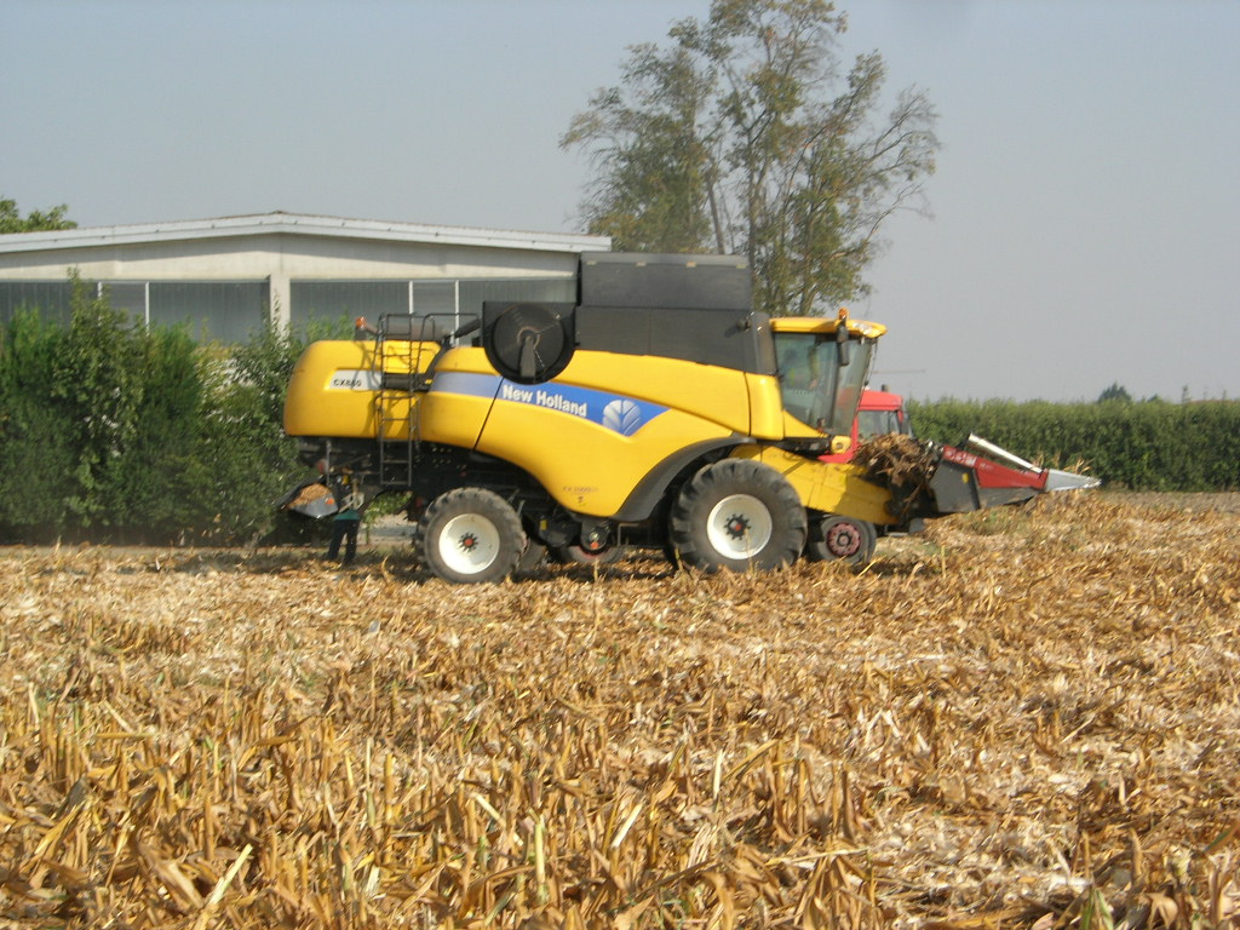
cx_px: 620
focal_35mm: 113
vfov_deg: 13.1
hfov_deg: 17.4
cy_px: 465
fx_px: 4048
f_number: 8.2
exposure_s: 1/176
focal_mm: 23.4
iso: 64
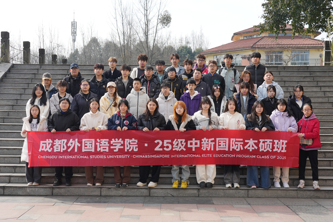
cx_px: 166
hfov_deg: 51.9
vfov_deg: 35.9
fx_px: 342
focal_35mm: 37
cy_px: 111
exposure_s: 1/200
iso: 160
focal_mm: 37
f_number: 8
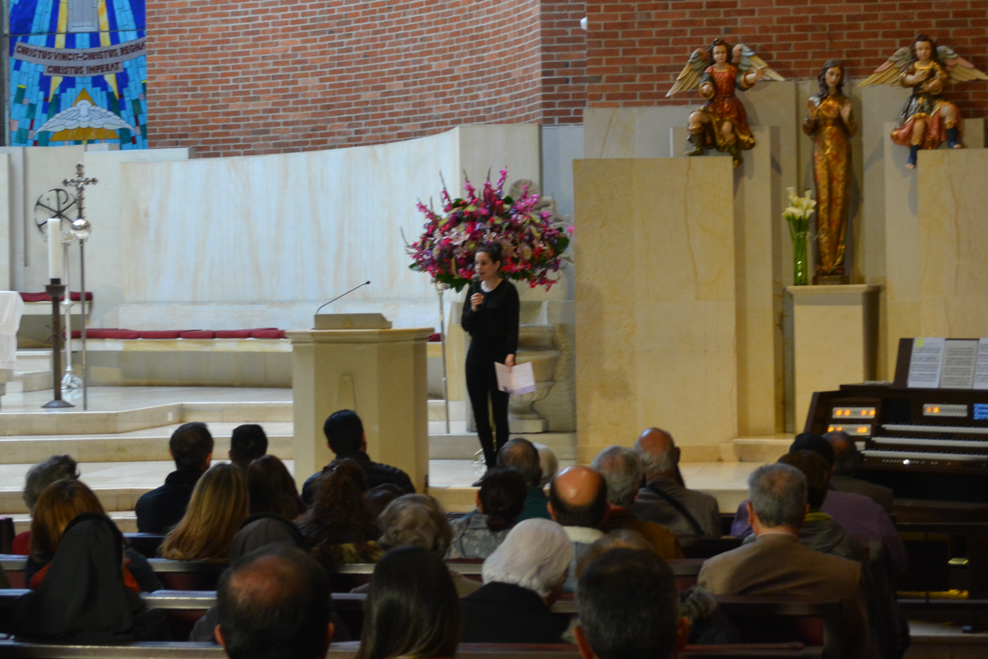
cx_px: 419
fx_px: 2388
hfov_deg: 23.4
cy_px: 261
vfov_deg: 15.7
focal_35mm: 87
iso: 800
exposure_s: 1/40
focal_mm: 32
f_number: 4.8
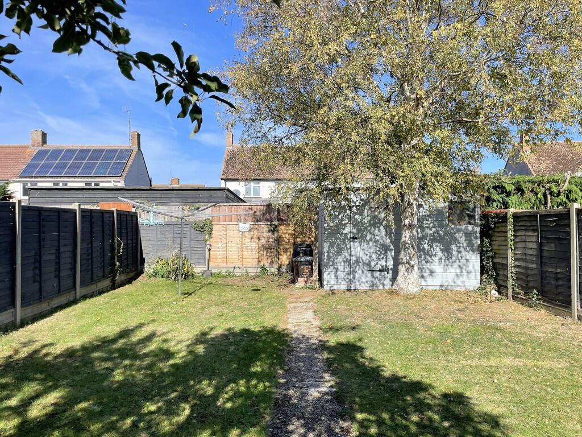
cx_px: 291
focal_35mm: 26
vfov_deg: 53.1
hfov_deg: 67.3
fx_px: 437
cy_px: 218
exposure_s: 1/2618
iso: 32
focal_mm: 4.2
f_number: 1.6
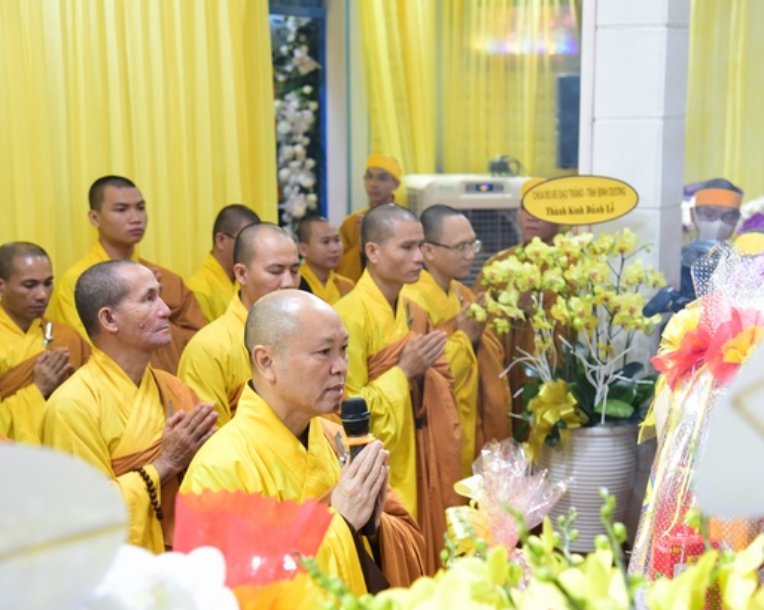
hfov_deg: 27.5
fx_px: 1560
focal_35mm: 69
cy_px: 309
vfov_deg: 22.2
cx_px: 435
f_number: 4.5
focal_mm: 58
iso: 1250
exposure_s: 1/30
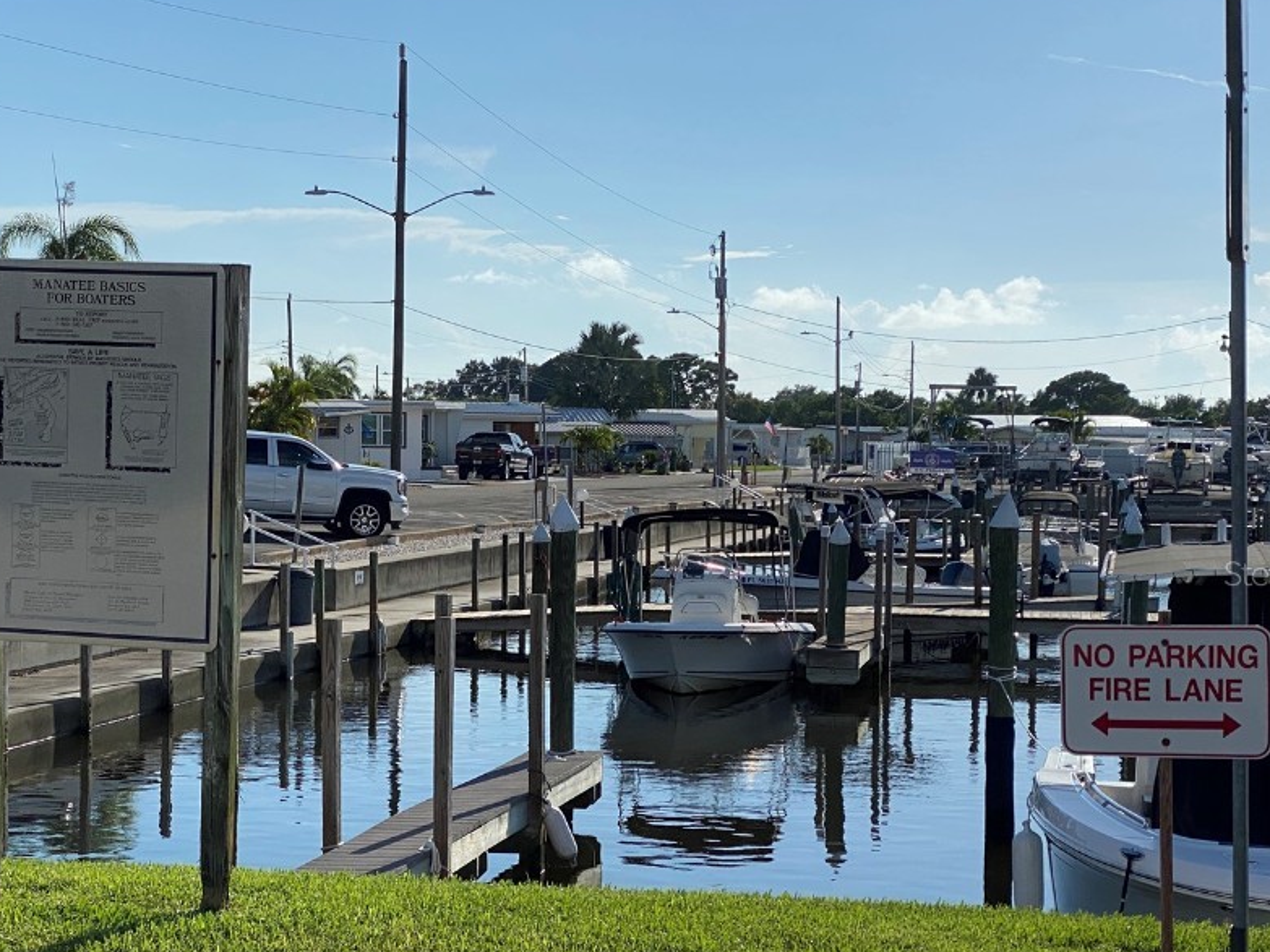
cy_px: 572
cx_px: 547
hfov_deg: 28.5
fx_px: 2494
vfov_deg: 21.6
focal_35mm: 68
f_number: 2
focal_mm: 6
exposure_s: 1/4348
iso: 25
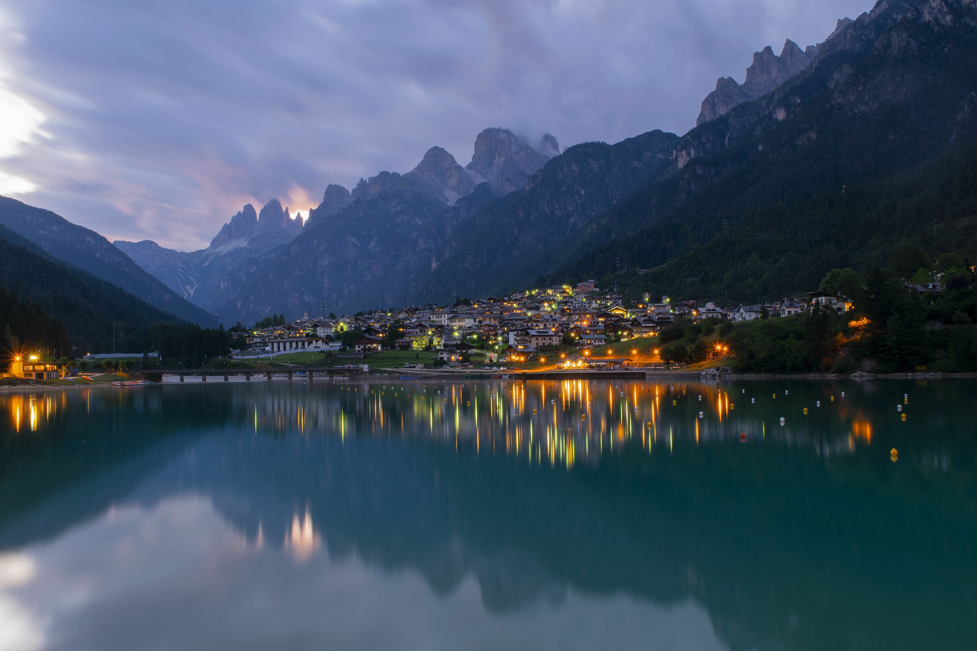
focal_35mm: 39
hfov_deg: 49.6
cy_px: 326
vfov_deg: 34.2
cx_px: 488
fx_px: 1058
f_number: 22
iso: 100
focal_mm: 26
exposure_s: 128
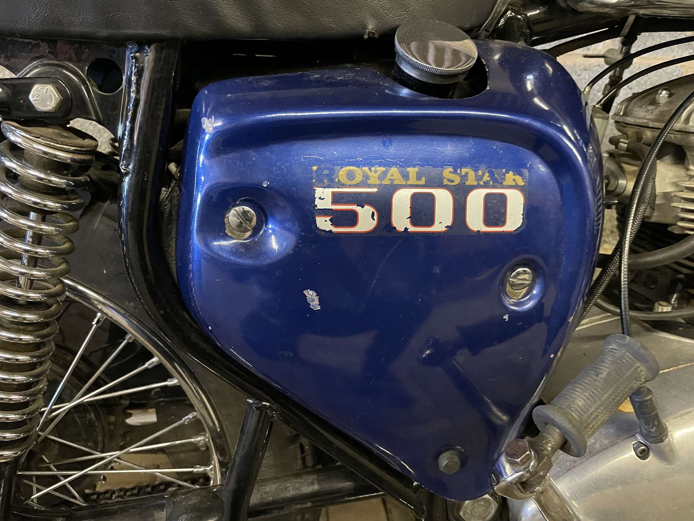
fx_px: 521
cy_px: 260
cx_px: 347
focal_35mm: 26
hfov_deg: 67.3
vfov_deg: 53.1
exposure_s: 1/25
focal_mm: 4.2
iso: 640
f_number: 1.6
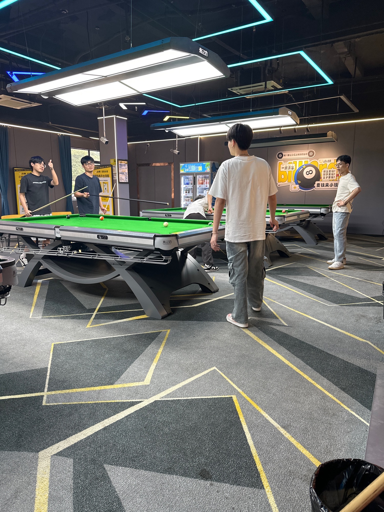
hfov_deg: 56.8
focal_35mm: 24
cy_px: 256
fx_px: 355
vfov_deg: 71.6
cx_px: 192
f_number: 1.78
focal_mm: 6.86
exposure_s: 1/100
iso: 125
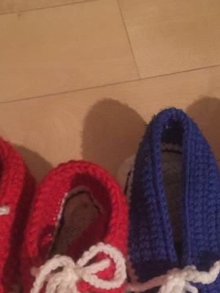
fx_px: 534
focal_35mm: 63
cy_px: 258
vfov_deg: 29.6
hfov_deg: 23.2
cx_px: 141
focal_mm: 4.15
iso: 160
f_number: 2.2
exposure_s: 1/4
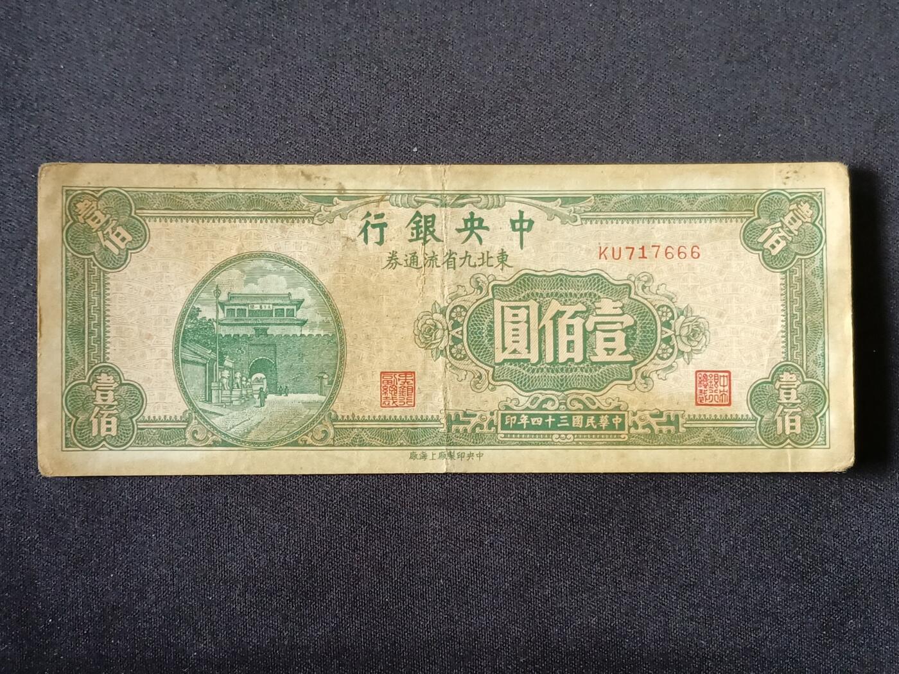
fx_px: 1299
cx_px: 450
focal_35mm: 50
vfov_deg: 29.1
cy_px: 337
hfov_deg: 38.2
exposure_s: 1/33.3
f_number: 1.8
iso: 712
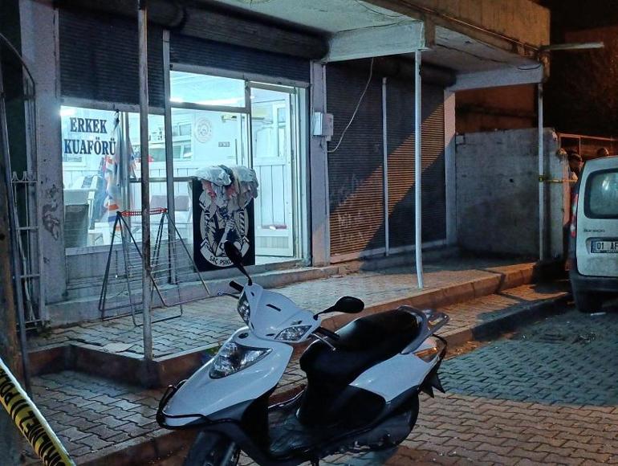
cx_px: 309
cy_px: 233
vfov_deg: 33.0
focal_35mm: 44
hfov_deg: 42.9
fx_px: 787
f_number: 1.65
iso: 1425
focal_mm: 6.11
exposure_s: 1/50
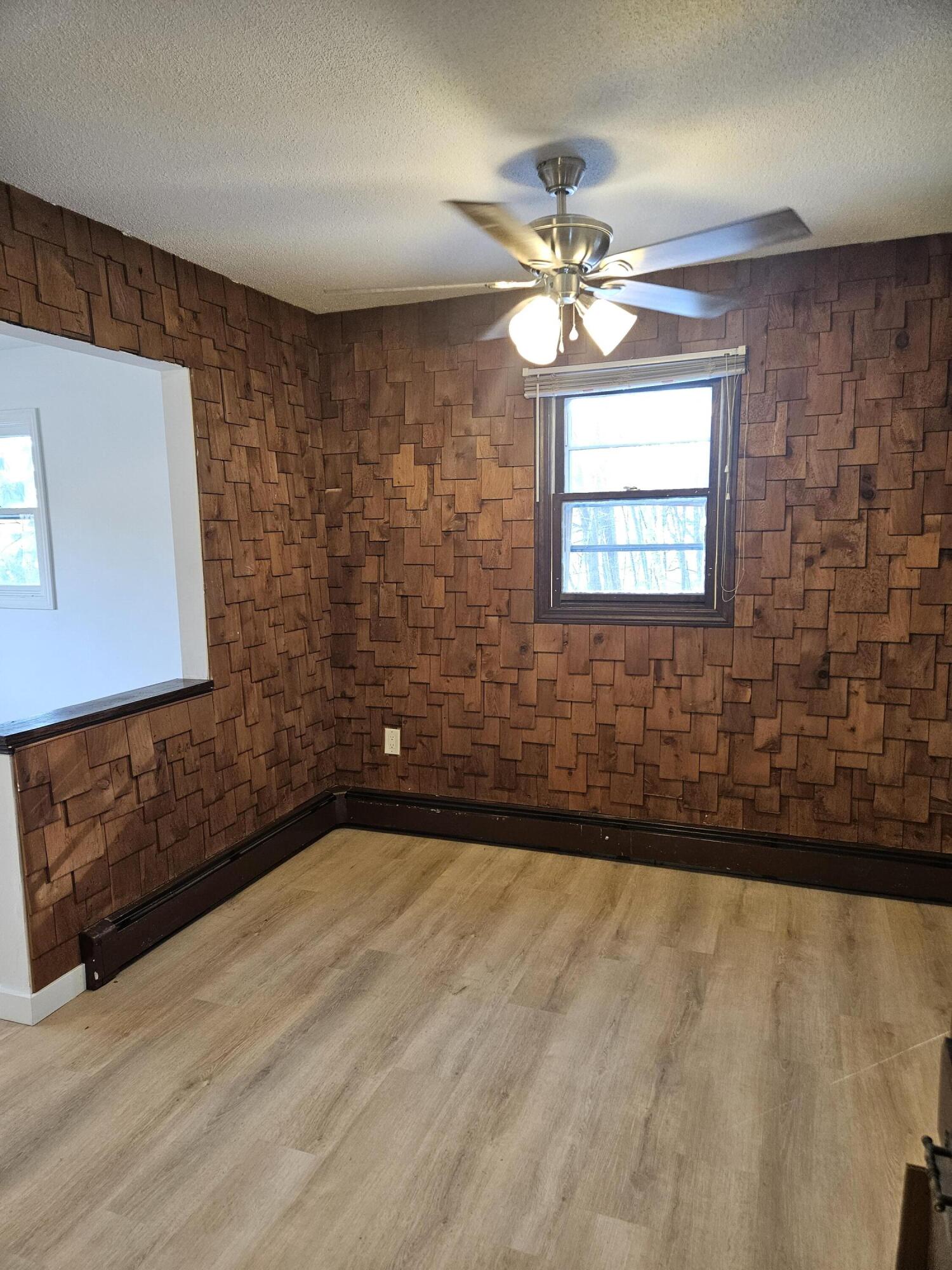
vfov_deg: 73.9
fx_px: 843
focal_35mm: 23
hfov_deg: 58.9
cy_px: 635
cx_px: 476
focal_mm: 5.4
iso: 250
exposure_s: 1/120
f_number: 1.8
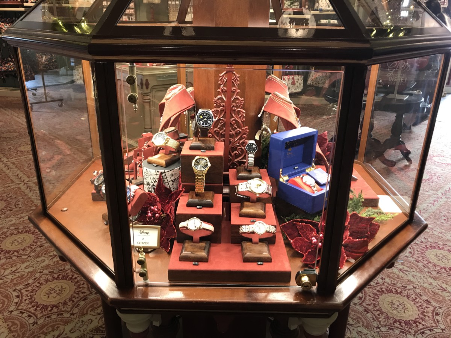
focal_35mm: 28
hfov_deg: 63.4
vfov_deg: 49.7
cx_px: 226
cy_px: 169
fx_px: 365
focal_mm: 3.99
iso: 40
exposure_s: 1/17
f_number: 1.8
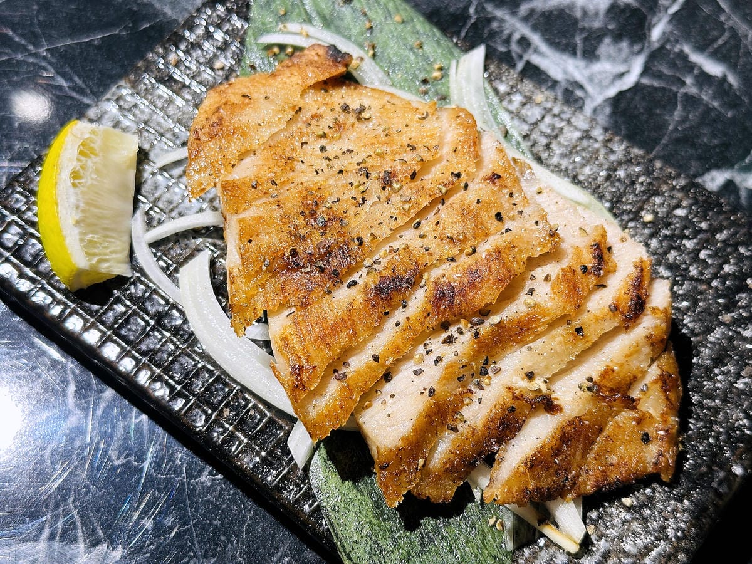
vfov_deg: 30.3
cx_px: 376
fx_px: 1043
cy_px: 282
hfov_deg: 39.7
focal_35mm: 48
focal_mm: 6.86
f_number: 1.78
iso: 64
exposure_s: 1/60
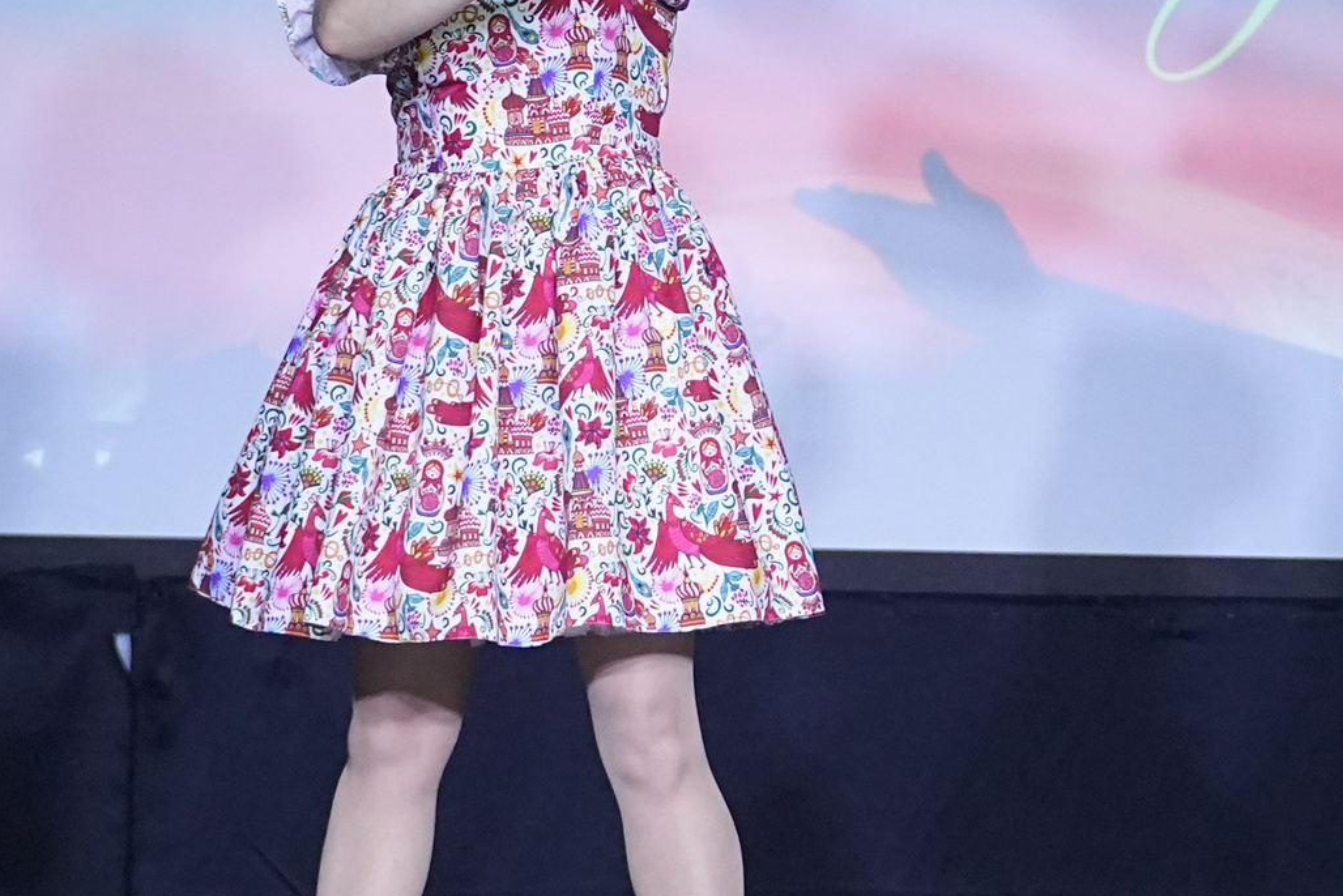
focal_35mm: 493
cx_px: 999
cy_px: 240
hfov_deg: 4.2
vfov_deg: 2.8
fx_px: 18396
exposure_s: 1/400
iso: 4000
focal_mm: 132
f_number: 2.8
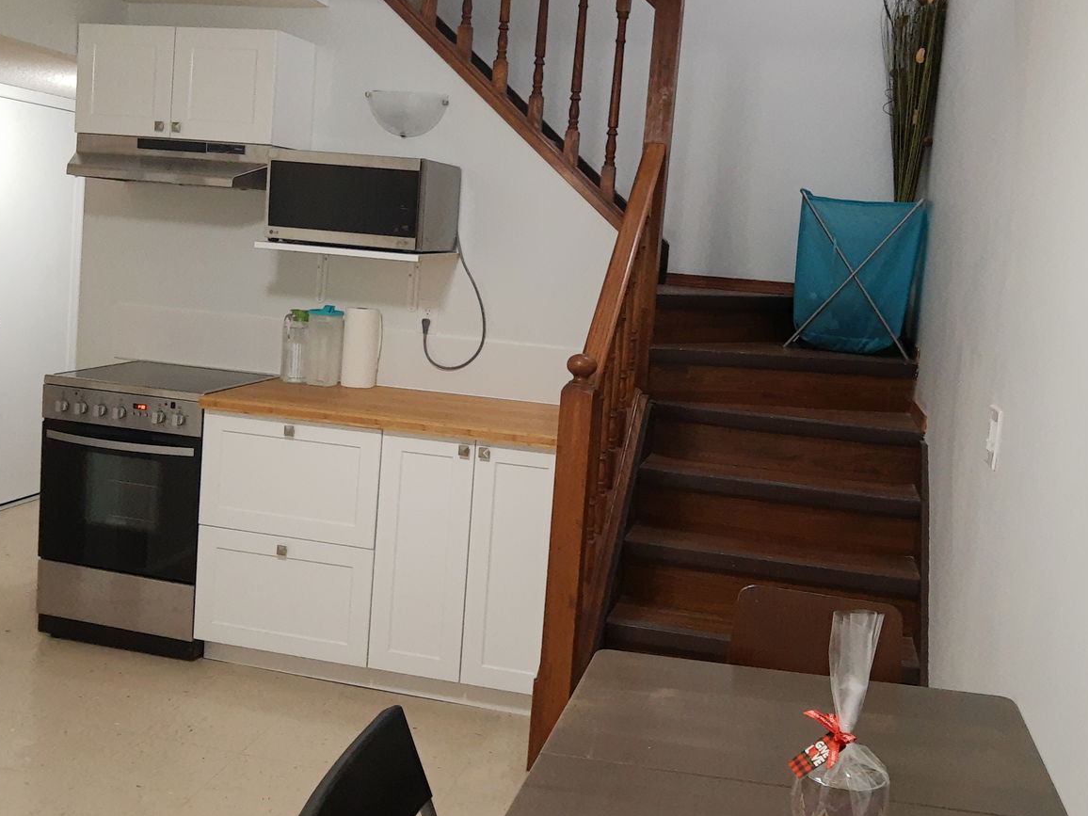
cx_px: 528
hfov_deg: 51.3
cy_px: 336
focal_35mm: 36
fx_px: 1131
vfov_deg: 39.5
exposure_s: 1/50
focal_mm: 3.95
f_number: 1.8
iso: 381
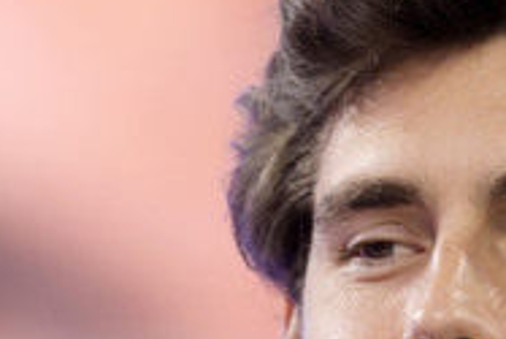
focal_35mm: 1205
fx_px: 16950
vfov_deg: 1.1
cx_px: 429
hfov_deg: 1.7
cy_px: 260
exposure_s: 1/500
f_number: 6.3
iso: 1600
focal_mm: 500
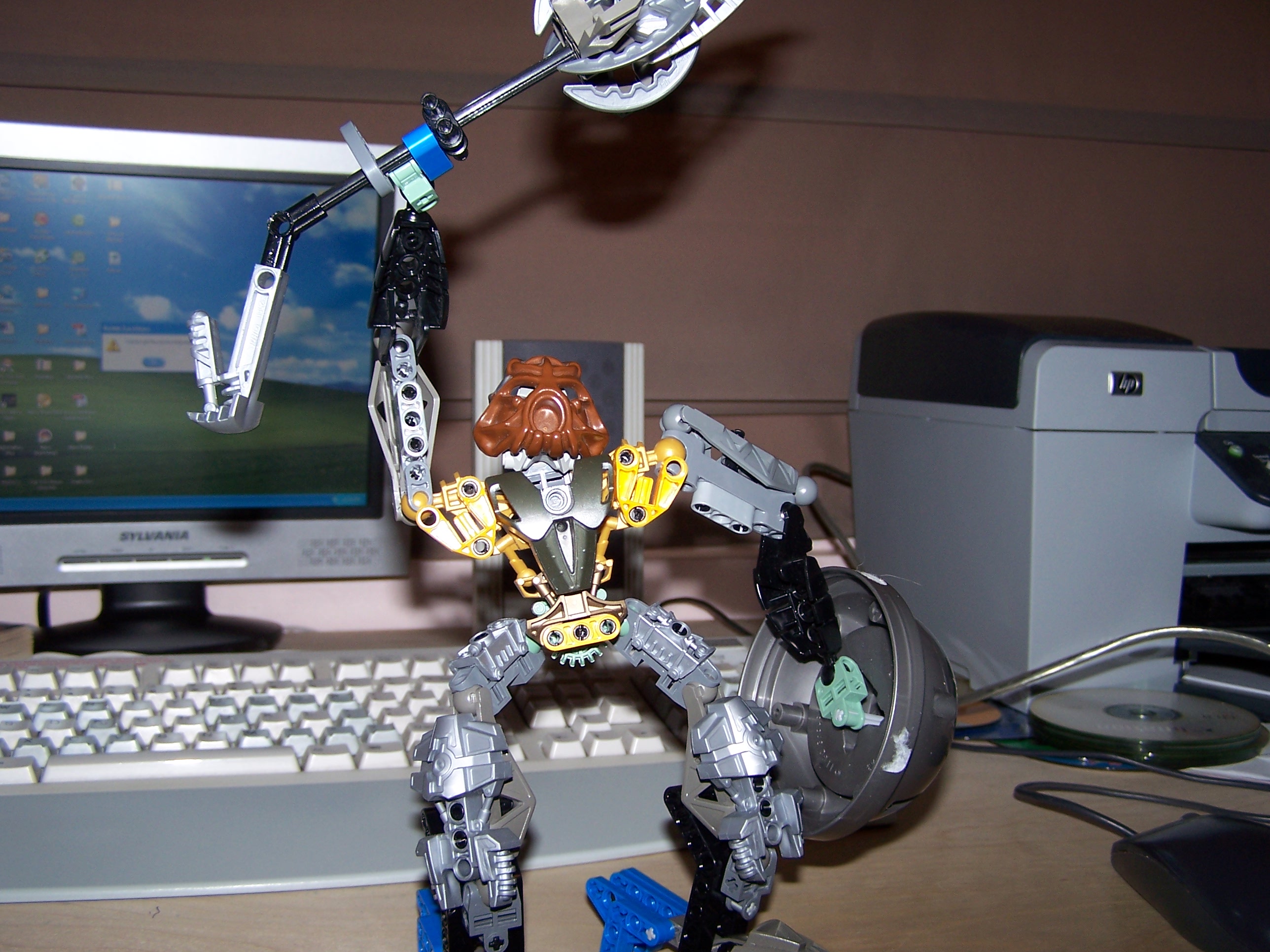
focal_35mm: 38
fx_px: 1394
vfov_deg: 37.7
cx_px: 635
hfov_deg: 49.0
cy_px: 476
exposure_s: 1/60
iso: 80
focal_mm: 6.3
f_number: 2.8
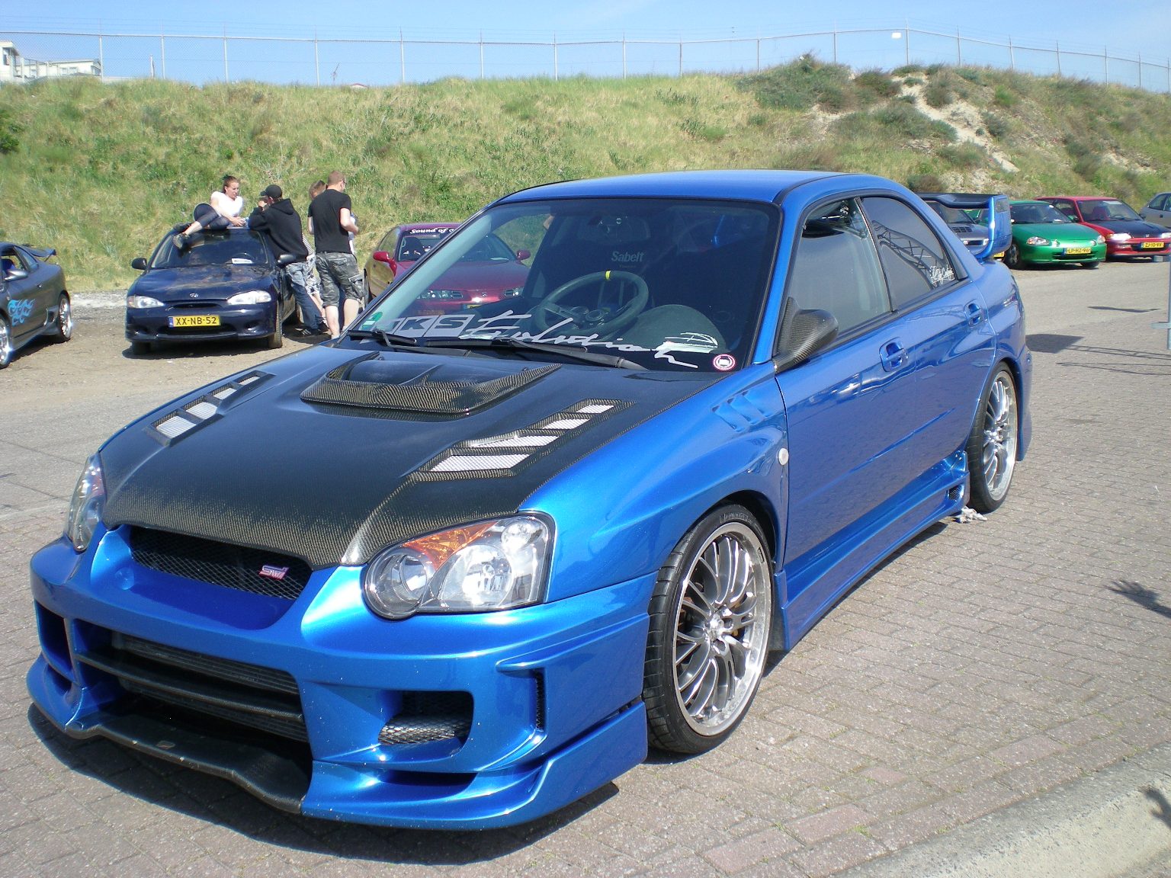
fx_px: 1285
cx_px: 586
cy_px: 439
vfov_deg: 37.7
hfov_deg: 49.0
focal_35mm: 38
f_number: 4.6
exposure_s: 1/235
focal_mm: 6.3
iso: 50
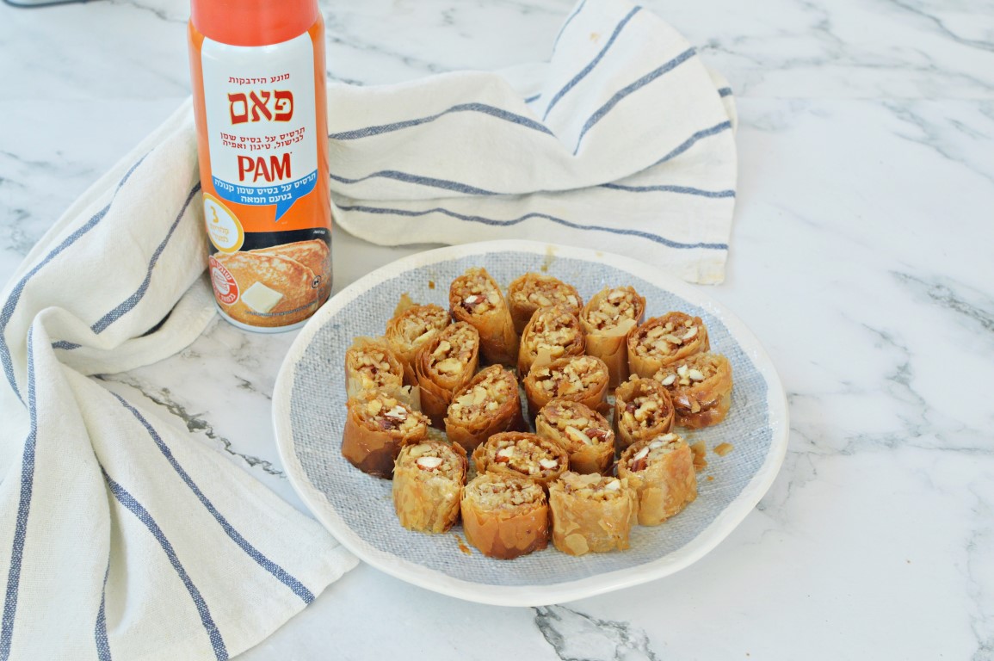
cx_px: 497
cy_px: 330
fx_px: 1448
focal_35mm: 52
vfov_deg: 25.7
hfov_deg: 37.9
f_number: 7.1
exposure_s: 1/125
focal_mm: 35
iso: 800
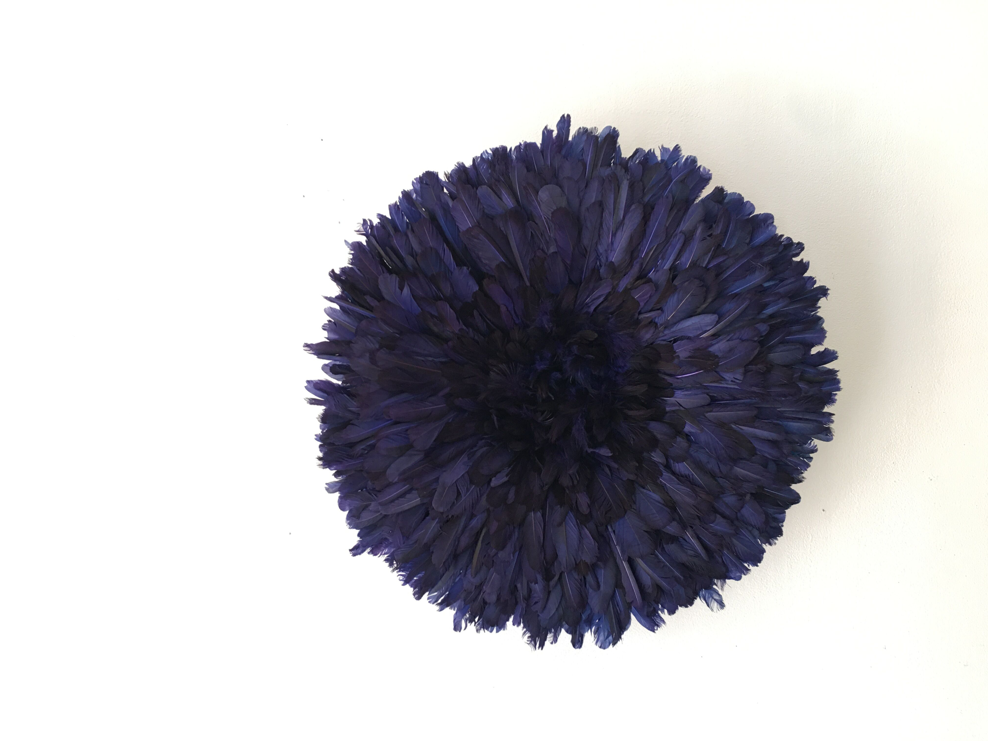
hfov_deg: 61.7
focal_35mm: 29
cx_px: 494
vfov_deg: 48.2
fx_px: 828
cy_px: 370
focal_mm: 4.15
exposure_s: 1/33
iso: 50
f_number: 2.2
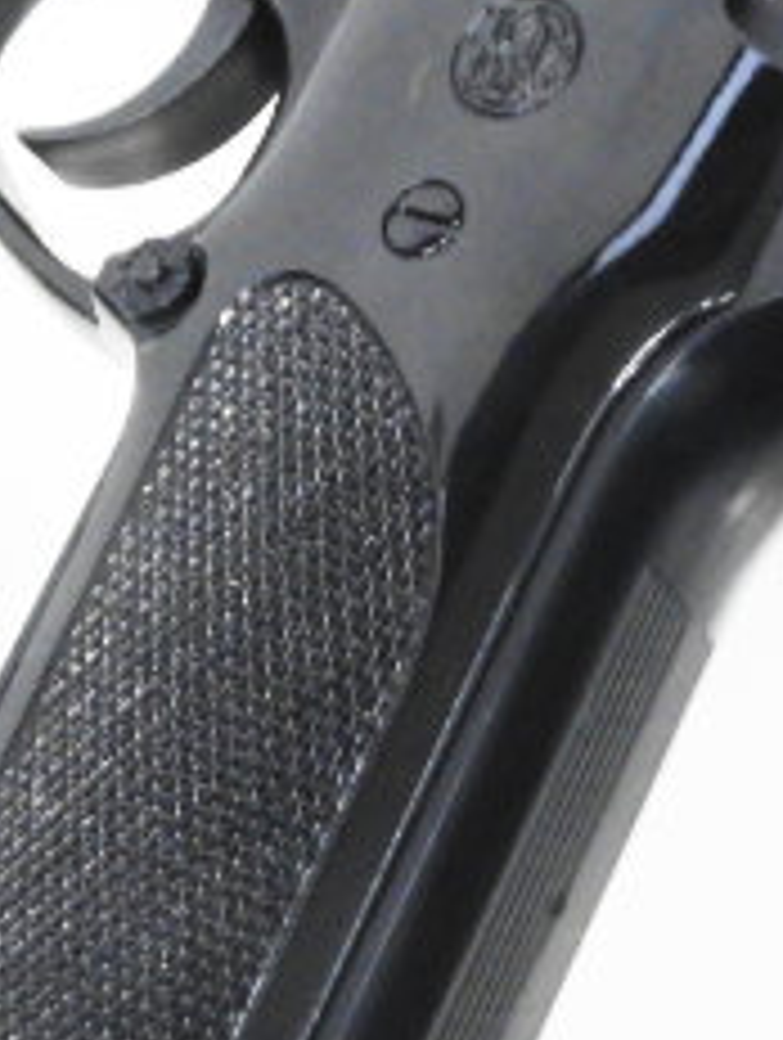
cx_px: -4
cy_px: 459
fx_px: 3639
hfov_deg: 12.1
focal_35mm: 121
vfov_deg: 16.3
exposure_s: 1/40
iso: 800
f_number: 5.3
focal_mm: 6.3
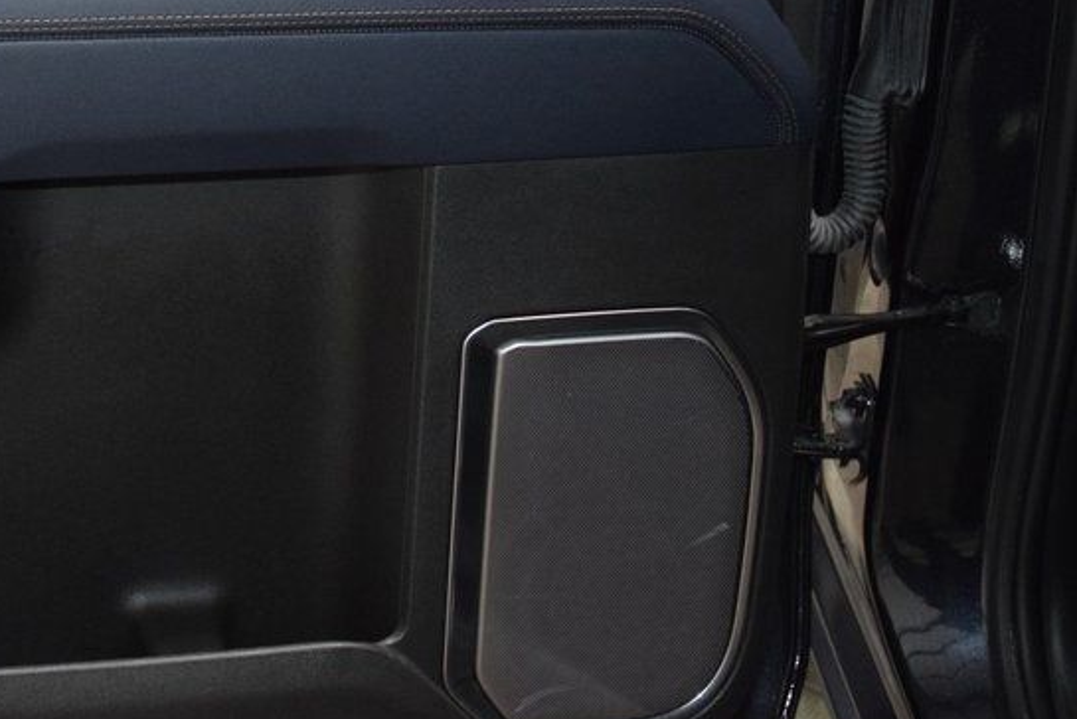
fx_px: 1856
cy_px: 88
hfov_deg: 30.6
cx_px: 69
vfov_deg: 21.5
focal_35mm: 62
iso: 2200
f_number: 3.5
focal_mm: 22
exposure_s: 1/80
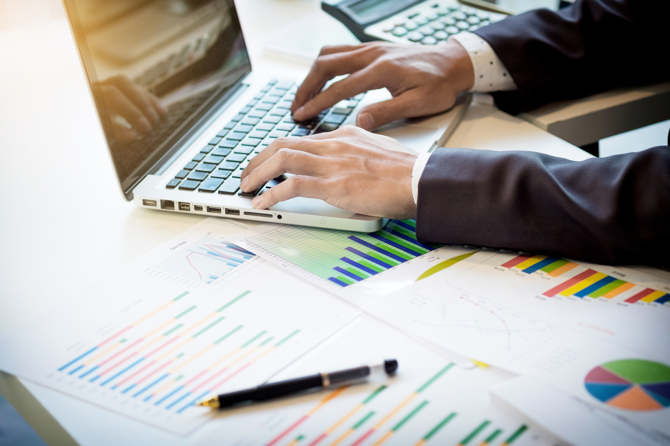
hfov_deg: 22.6
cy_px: 223
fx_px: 1675
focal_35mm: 90
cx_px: 335
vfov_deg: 15.2
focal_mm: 60
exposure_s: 1/125
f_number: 2.4
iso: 400
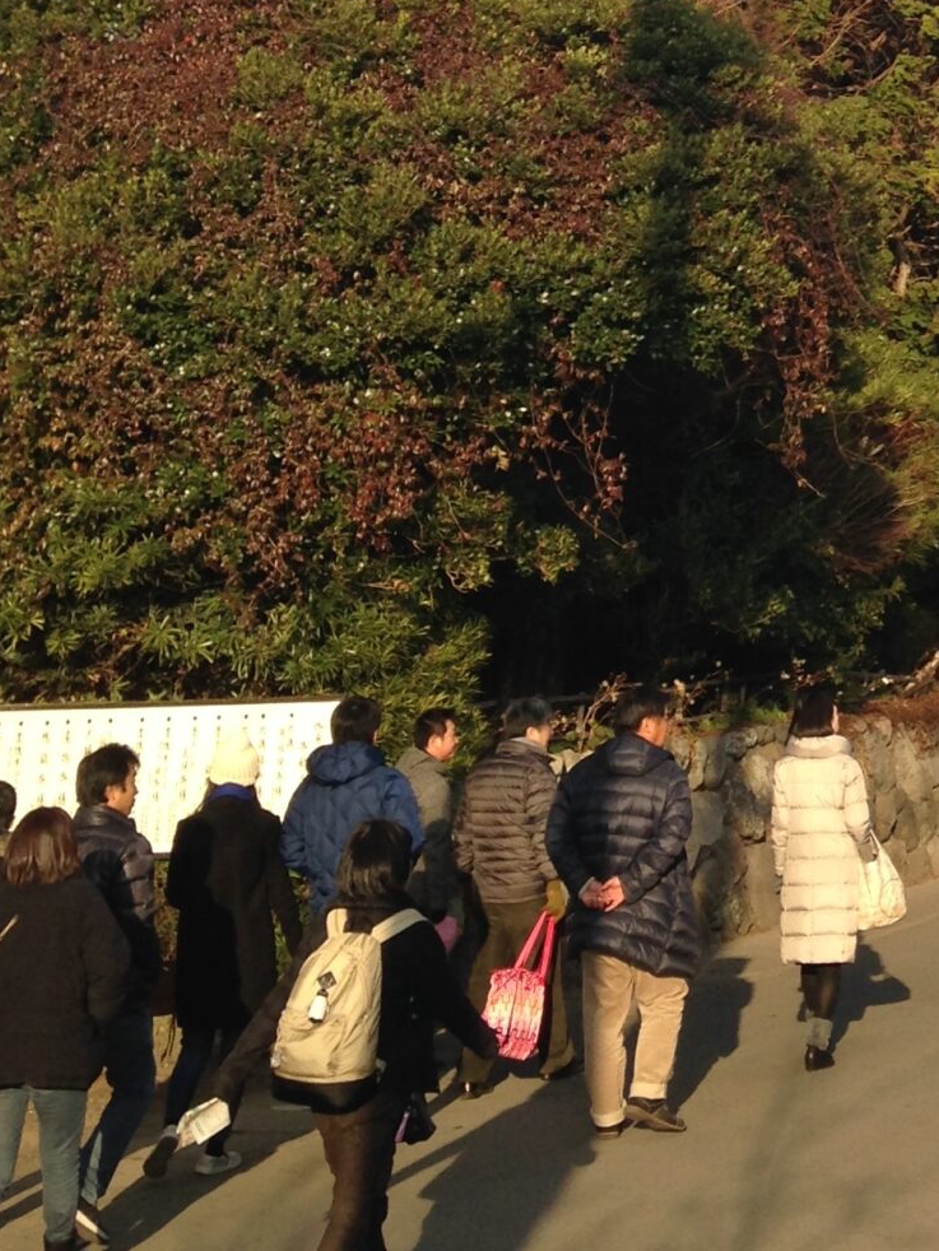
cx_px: 1086
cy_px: -74
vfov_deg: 21.7
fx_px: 3109
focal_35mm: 86
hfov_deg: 16.5
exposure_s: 1/411
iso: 50
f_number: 2.4
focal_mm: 4.12
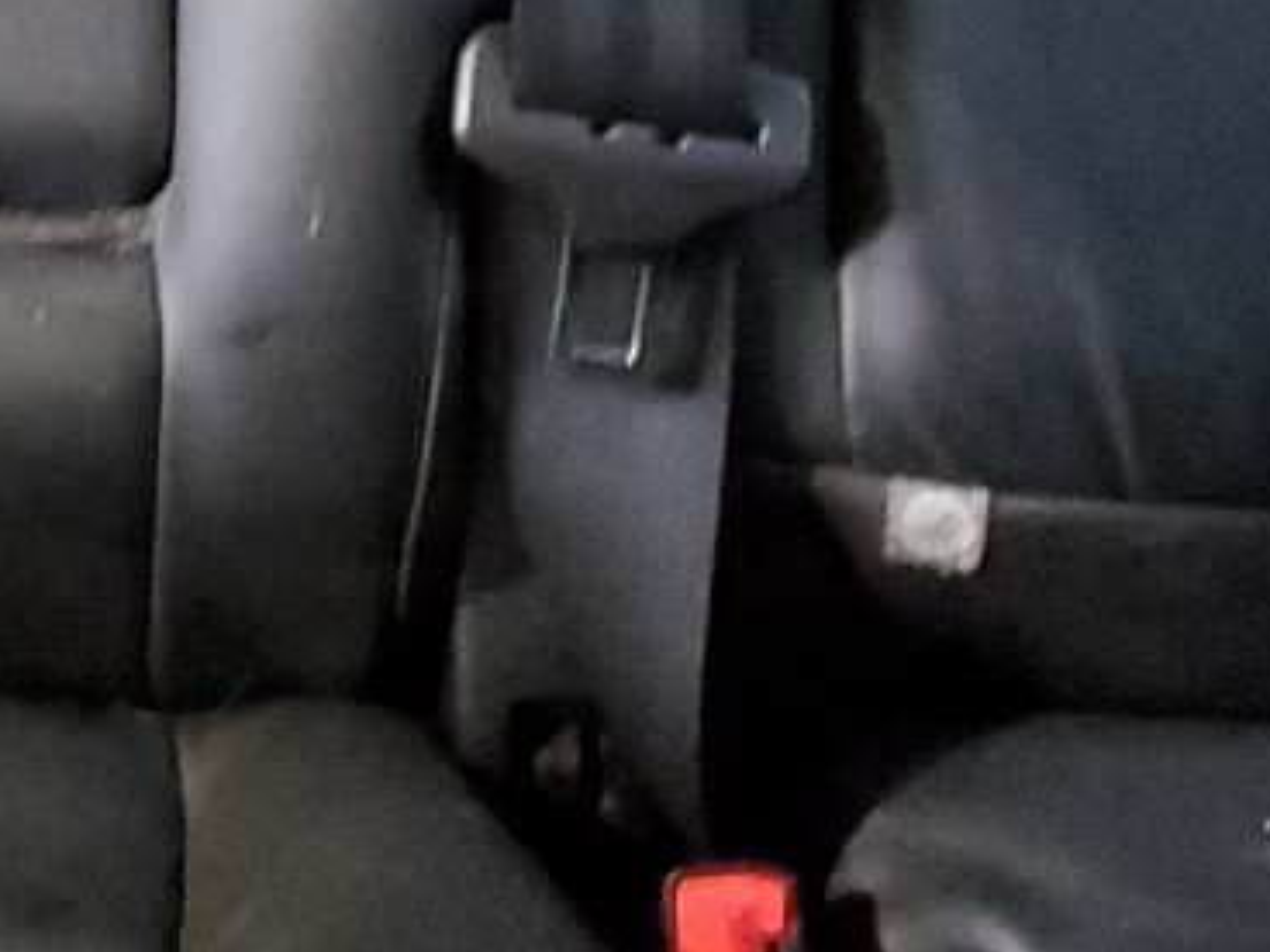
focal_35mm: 113
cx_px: -307
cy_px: -783
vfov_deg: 12.0
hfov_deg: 16.6
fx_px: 4146
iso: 506
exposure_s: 1/15
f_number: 1.5
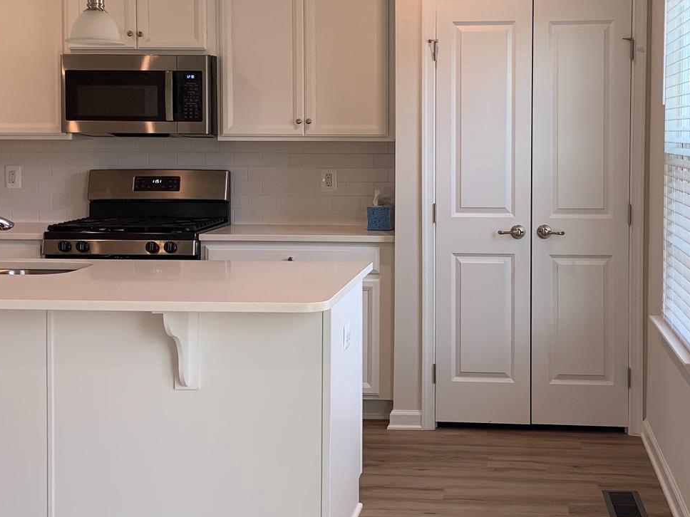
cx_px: 436
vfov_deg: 26.5
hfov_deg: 34.7
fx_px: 1096
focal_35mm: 55
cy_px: 193
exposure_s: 1/120
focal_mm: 4.25
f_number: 1.8
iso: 64
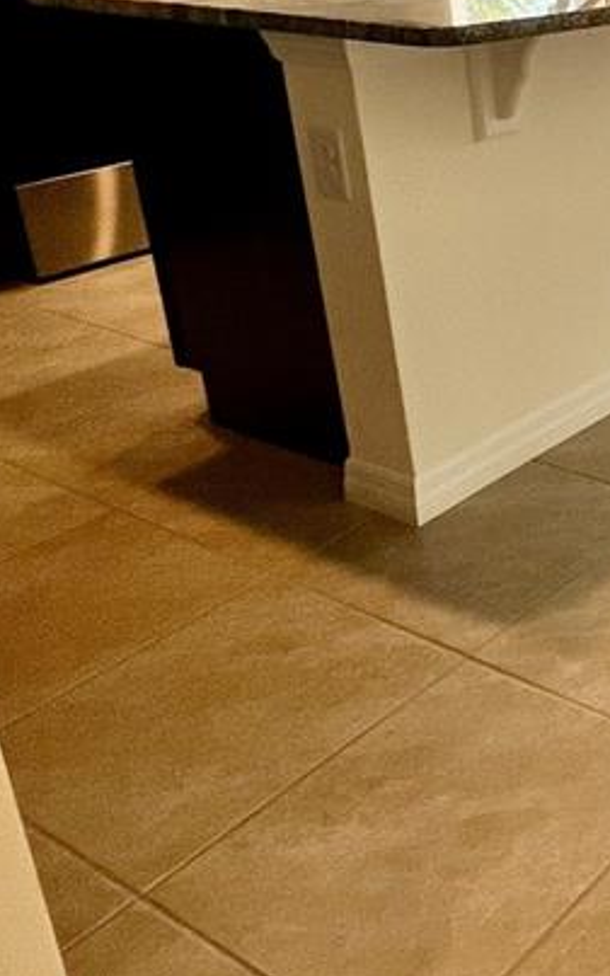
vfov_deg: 45.4
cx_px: 990
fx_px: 1090
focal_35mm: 41
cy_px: 174
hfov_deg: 23.0
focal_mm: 1.57
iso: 64
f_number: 1.8
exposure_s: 1/120
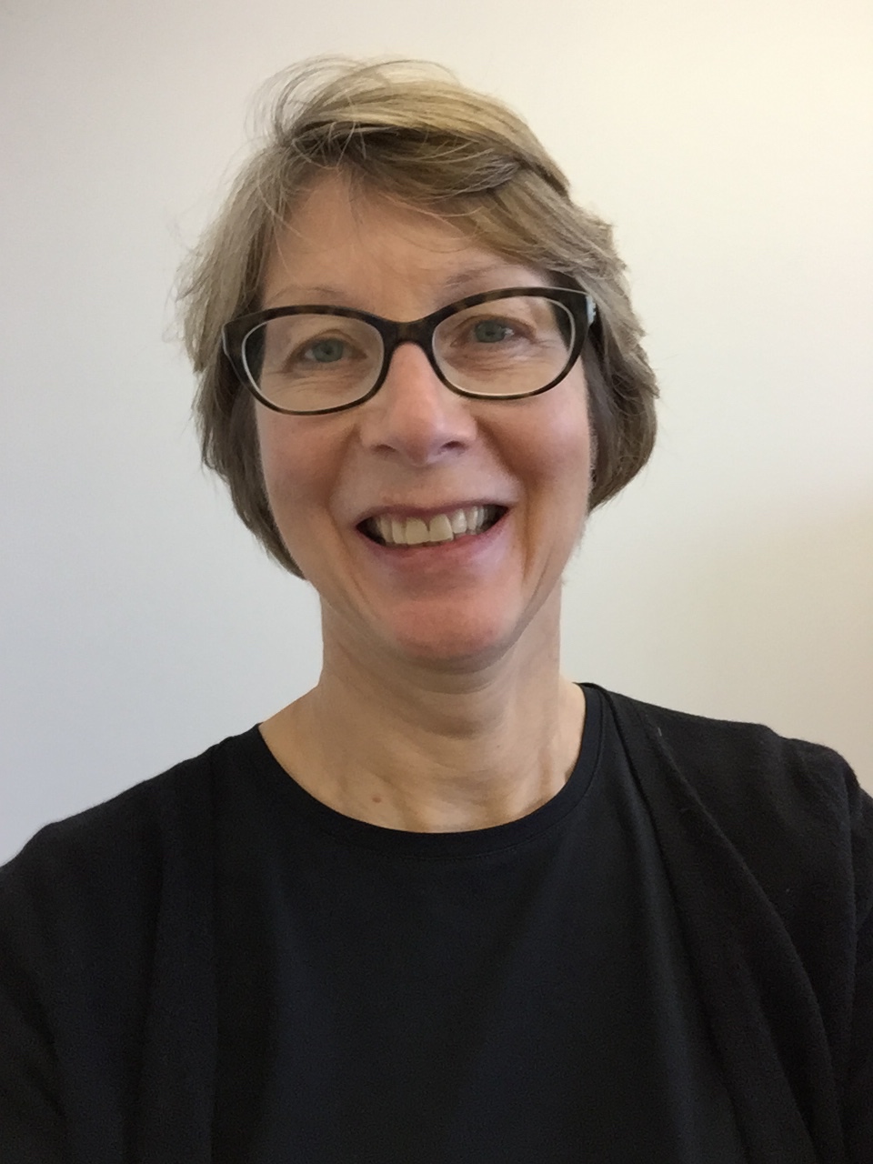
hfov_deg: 45.4
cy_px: 582
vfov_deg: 58.4
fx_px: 1042
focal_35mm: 31
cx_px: 436
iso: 80
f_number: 2.2
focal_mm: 2.65
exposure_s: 1/30
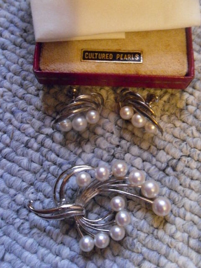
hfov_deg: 40.7
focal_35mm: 35
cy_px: 134
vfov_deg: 52.6
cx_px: 100
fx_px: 271
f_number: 3.5
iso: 800
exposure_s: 1/8
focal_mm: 6.3
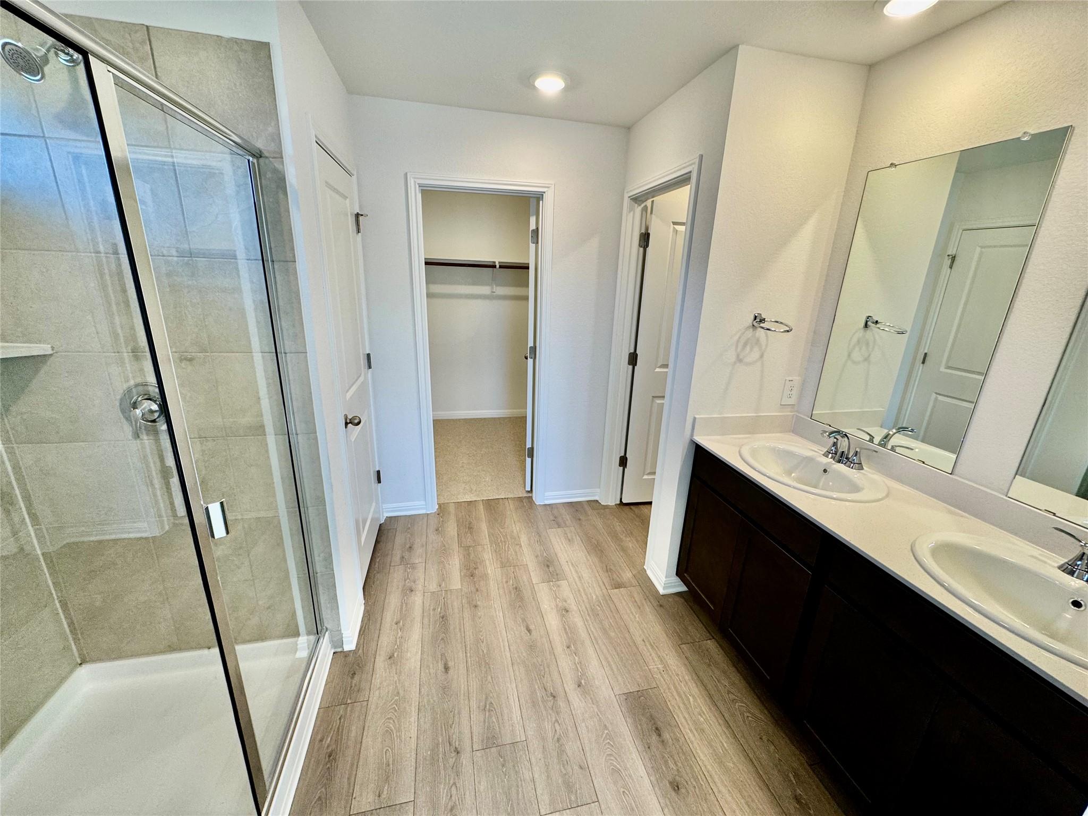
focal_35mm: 14
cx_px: 544
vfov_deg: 85.7
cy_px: 408
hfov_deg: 102.1
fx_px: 440
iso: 125
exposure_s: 1/120
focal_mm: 2.22
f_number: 2.2
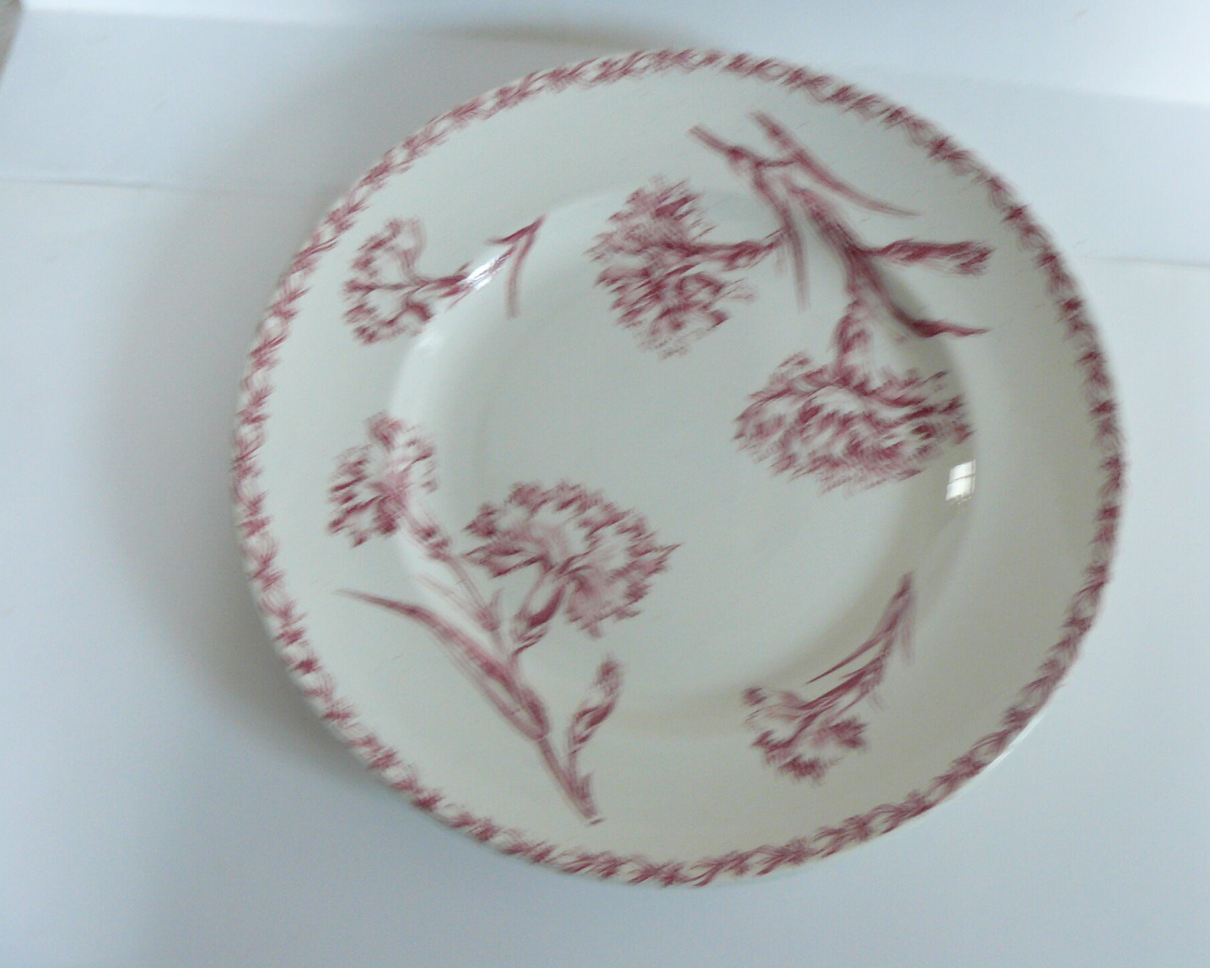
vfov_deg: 37.3
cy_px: 453
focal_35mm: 40
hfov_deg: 45.7
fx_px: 1432
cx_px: 687
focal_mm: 6
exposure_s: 1/3.2
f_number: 2.8
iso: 200
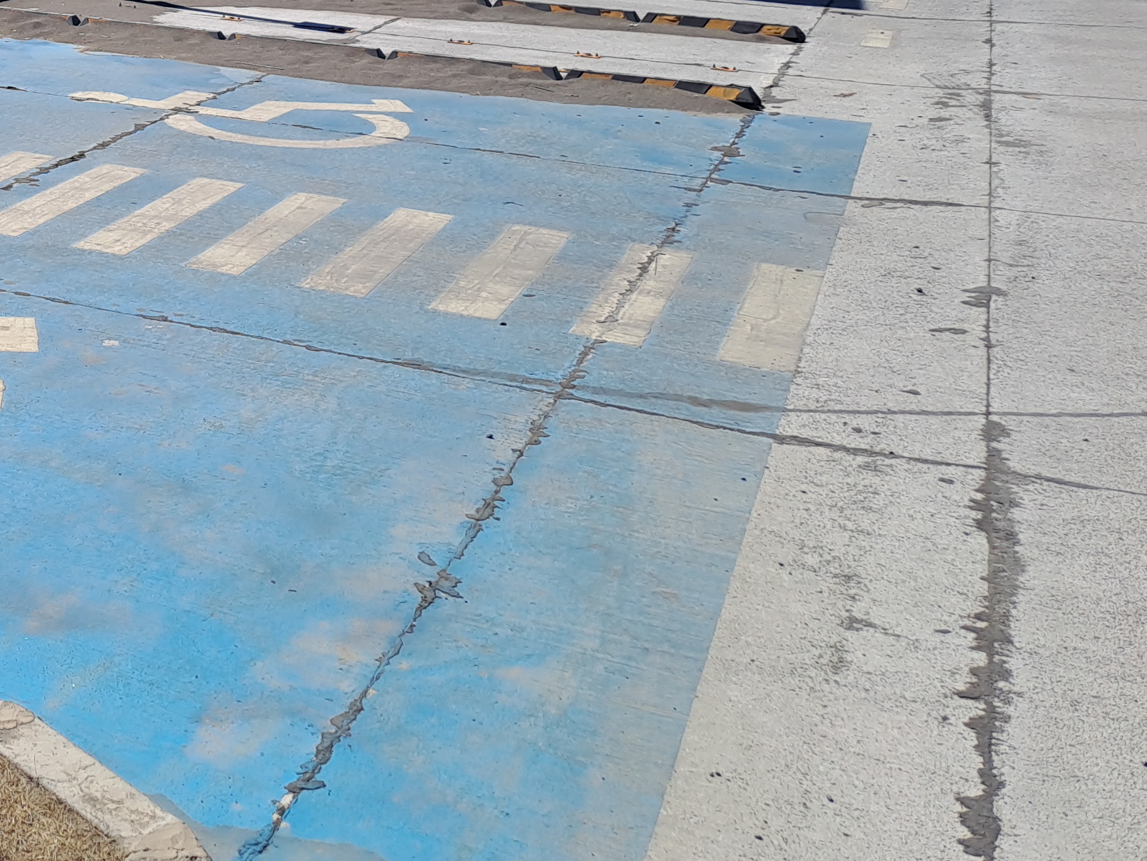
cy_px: 34
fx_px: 1823
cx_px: -52
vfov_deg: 25.5
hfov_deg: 31.7
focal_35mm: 55
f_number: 1.8
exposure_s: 1/1862
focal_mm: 4.65
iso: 32
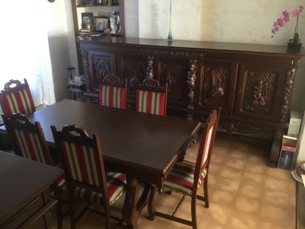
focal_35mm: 31
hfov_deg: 58.4
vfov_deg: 45.4
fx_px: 273
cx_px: 152
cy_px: 114
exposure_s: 1/17
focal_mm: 3.3
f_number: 2.4
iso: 320
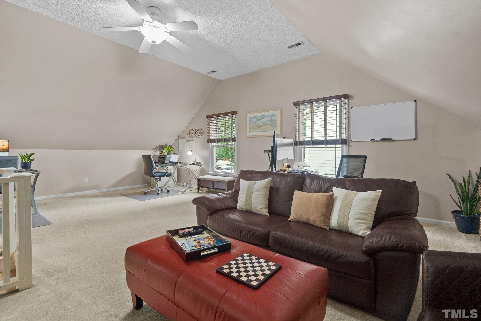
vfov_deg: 73.7
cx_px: 240
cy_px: 160
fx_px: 214
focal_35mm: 16
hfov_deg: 96.7
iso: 400
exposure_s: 1.5
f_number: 8
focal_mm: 16
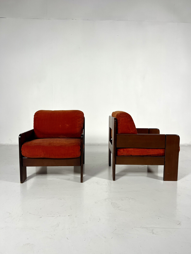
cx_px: 96
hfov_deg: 53.1
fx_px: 191
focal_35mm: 26
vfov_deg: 67.3
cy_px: 127
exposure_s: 1/121
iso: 64
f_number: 1.5
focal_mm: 5.7
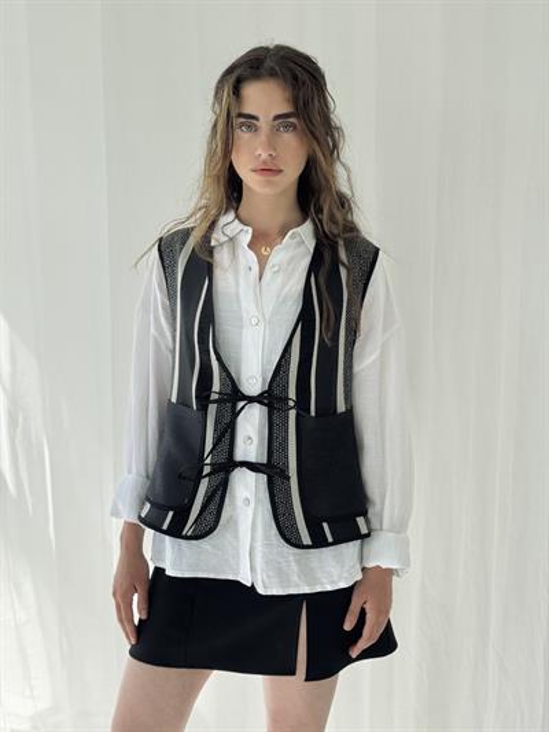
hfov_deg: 30.3
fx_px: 1015
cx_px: 274
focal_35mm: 48
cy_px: 366
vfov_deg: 39.6
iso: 64
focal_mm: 6.76
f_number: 1.78
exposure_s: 1/802
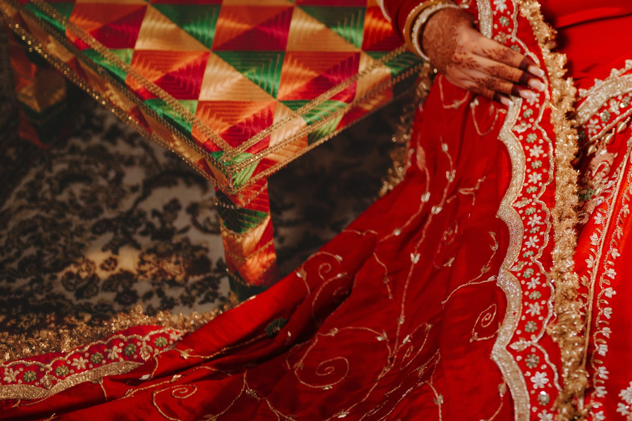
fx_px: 2071
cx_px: 623
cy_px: -26
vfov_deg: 11.5
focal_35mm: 118
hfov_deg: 17.0
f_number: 1.2
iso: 200
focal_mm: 50
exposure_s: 1/200
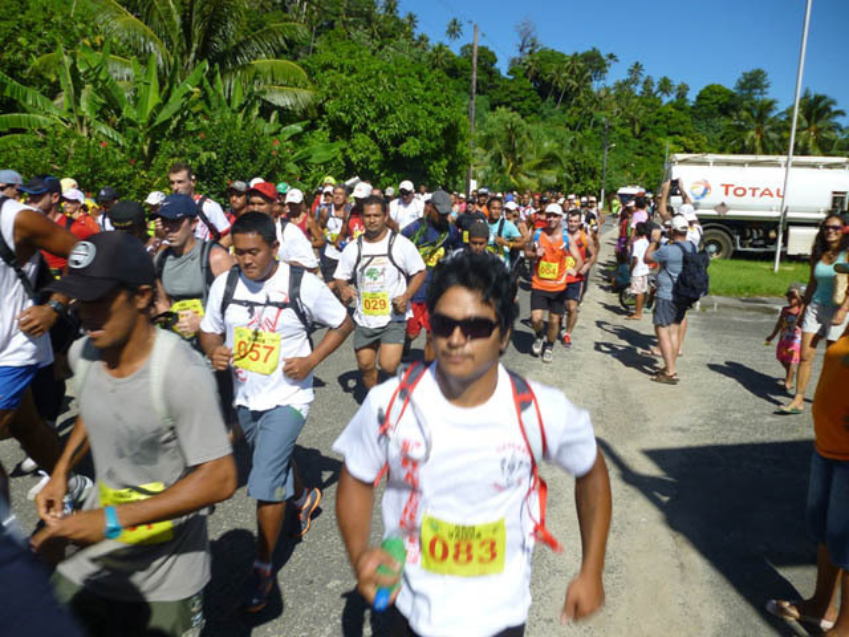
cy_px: 318
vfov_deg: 49.7
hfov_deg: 63.4
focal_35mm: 28
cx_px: 424
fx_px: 687
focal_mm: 5
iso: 100
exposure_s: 1/160
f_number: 9
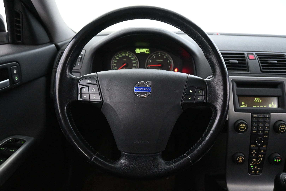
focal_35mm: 26
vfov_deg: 50.4
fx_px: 203
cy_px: 96
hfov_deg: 70.4
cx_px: 143
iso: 4000
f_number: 3.5
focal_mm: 17
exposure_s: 1/25
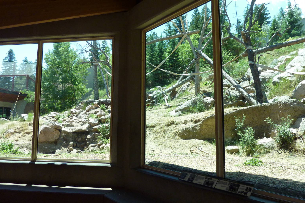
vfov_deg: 47.9
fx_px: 229
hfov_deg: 67.4
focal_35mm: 27
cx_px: 147
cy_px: 95
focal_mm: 4.1
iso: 200
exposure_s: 1/500
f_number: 3.3
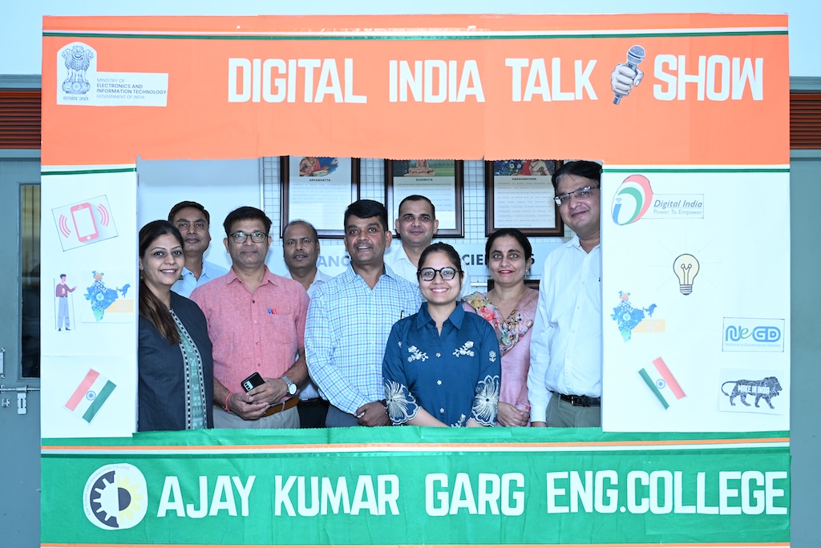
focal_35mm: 42
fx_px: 958
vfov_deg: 31.9
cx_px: 410
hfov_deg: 46.4
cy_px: 274
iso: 1250
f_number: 4
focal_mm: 42
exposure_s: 1/125
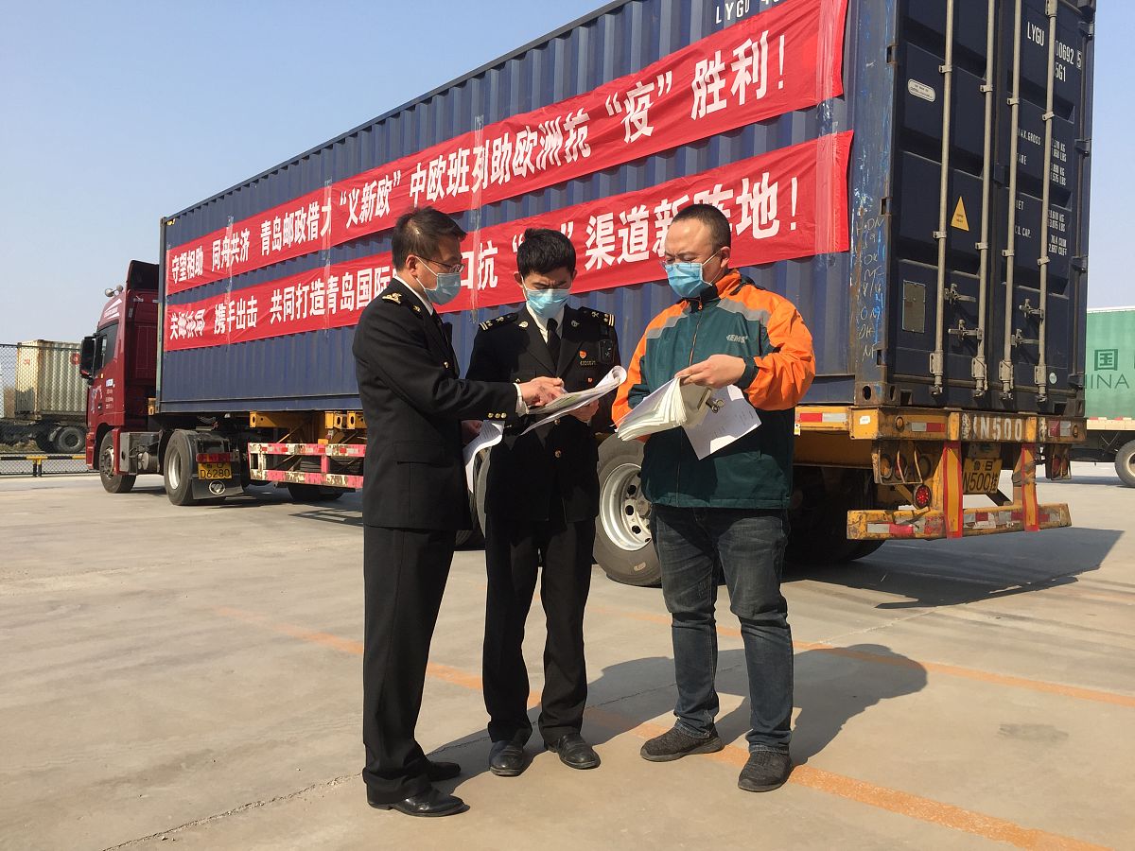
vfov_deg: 48.2
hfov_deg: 61.7
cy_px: 426
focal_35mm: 29
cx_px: 568
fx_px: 951
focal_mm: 4.15
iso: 32
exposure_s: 1/1522
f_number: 2.2
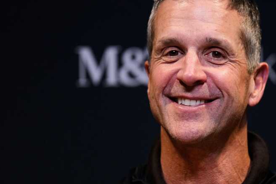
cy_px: 113
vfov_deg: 4.1
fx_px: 2560
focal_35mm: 334
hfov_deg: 6.2
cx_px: 207
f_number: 2.8
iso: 2500
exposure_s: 1/400
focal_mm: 200
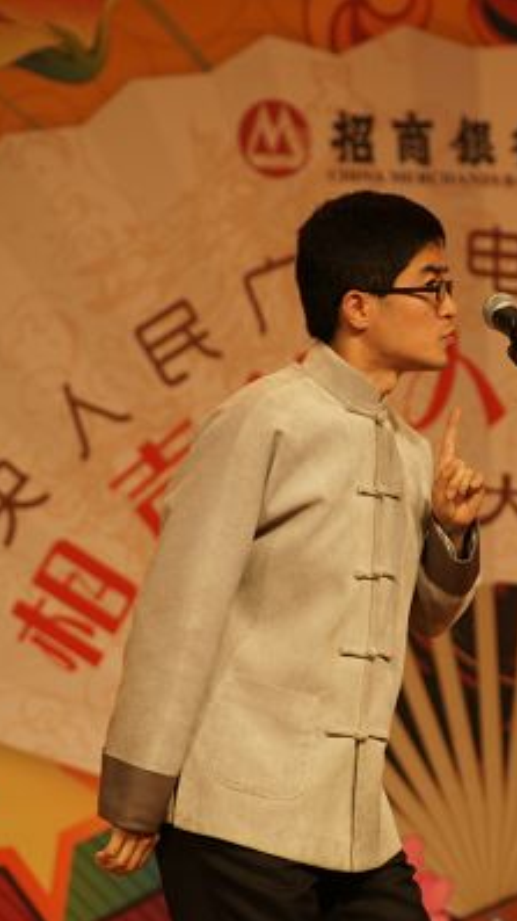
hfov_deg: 4.3
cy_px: 462
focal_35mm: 285
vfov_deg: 7.6
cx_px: 526
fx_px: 6953
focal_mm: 180
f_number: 5.6
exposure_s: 1/200
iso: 500
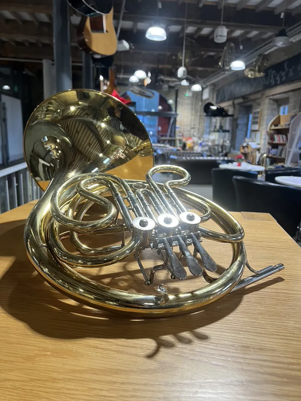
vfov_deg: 67.3
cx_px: 150
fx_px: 301
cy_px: 200
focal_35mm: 26
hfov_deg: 53.1
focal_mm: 5.7
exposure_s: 1/70
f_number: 1.5
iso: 125
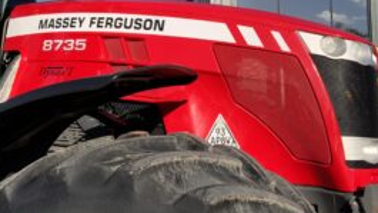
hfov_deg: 47.1
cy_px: 56
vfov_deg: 27.4
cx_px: 227
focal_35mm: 43
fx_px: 431
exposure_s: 1/1675
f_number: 1.8
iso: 16
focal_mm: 3
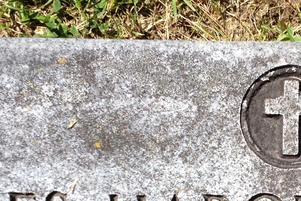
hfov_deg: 16.7
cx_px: 272
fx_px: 1012
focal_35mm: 121
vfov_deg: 11.1
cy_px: 256
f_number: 2.4
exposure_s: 1/1453
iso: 64
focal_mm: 4.28
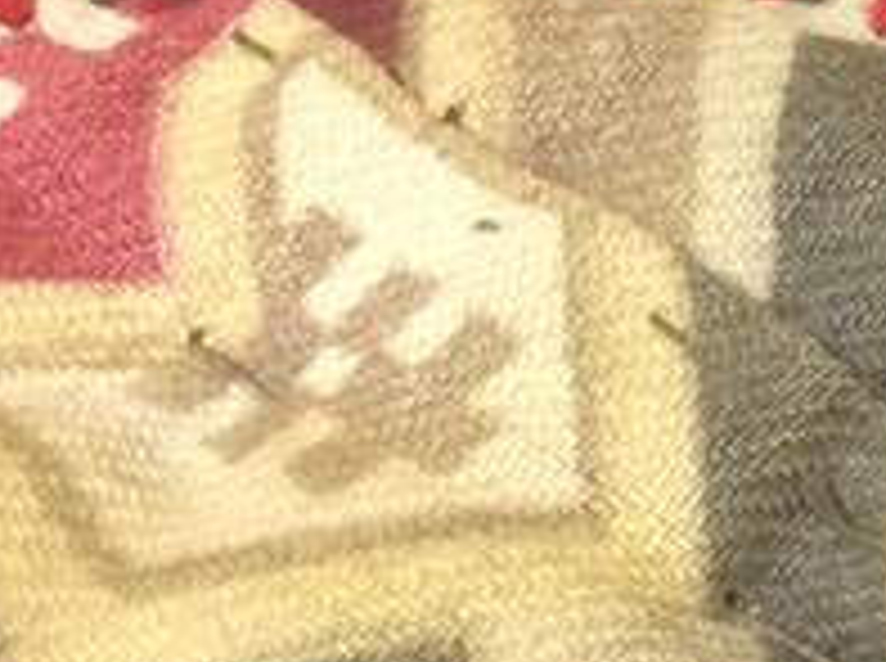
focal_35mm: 118
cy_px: -153
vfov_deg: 12.2
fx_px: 3015
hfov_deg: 15.1
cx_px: 1457
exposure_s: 1/20
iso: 250
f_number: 2.2
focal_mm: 4.15
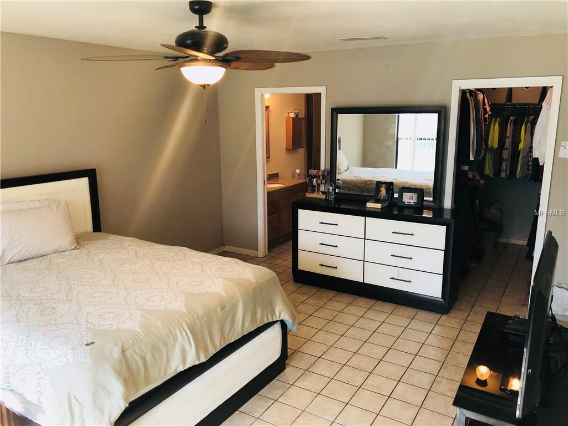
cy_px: 213
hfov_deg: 63.4
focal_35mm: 28
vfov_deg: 49.7
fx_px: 459
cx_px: 284
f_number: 1.8
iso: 40
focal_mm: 4
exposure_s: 1/24
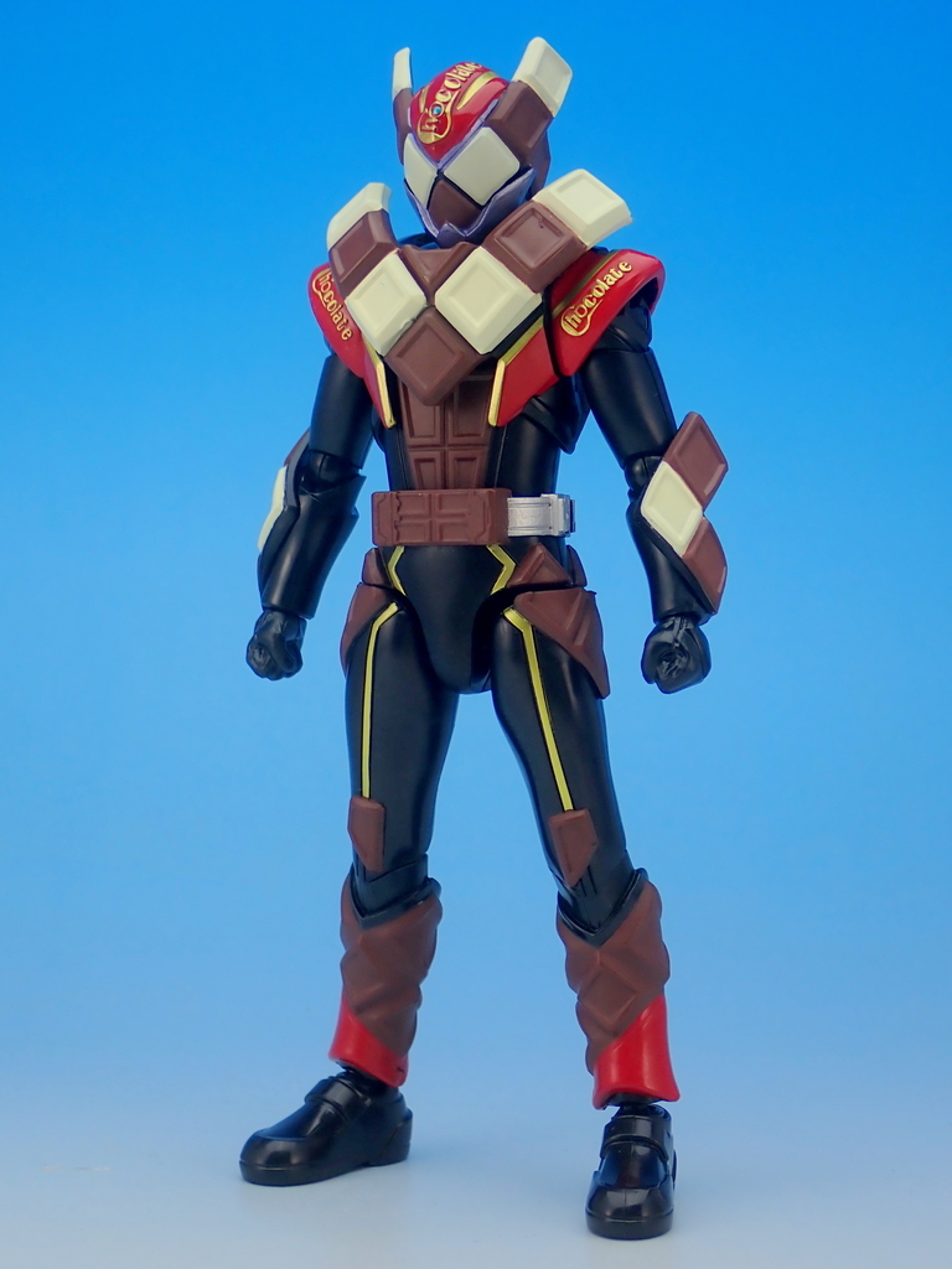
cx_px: 476
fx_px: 2603
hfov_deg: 20.7
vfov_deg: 27.4
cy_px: 634
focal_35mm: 71
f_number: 3.9
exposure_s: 1/25
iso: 100
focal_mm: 12.73
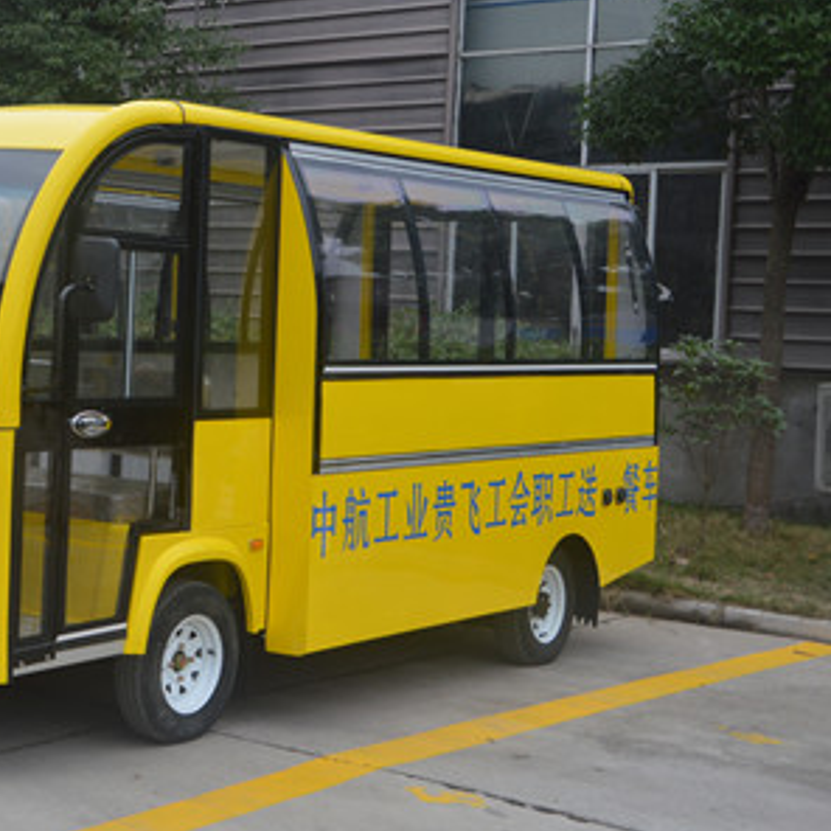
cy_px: 337
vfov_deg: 25.7
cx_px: 34
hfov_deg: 24.7
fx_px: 1820
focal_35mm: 67
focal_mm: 26
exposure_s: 1/125
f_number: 5.6
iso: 220
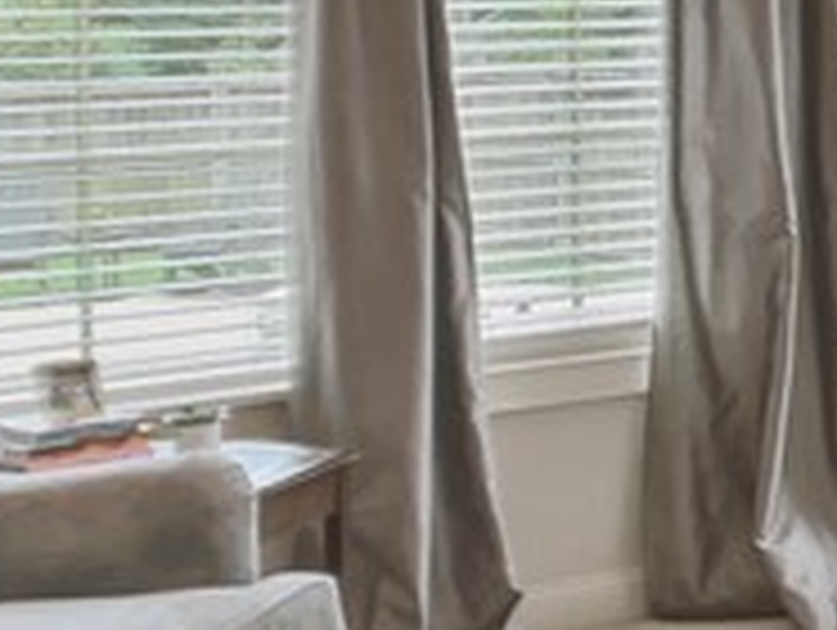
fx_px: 3462
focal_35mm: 143
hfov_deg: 12.7
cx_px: 1444
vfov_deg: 10.4
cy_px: 99
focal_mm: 5.7
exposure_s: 1/60
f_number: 1.5
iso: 250
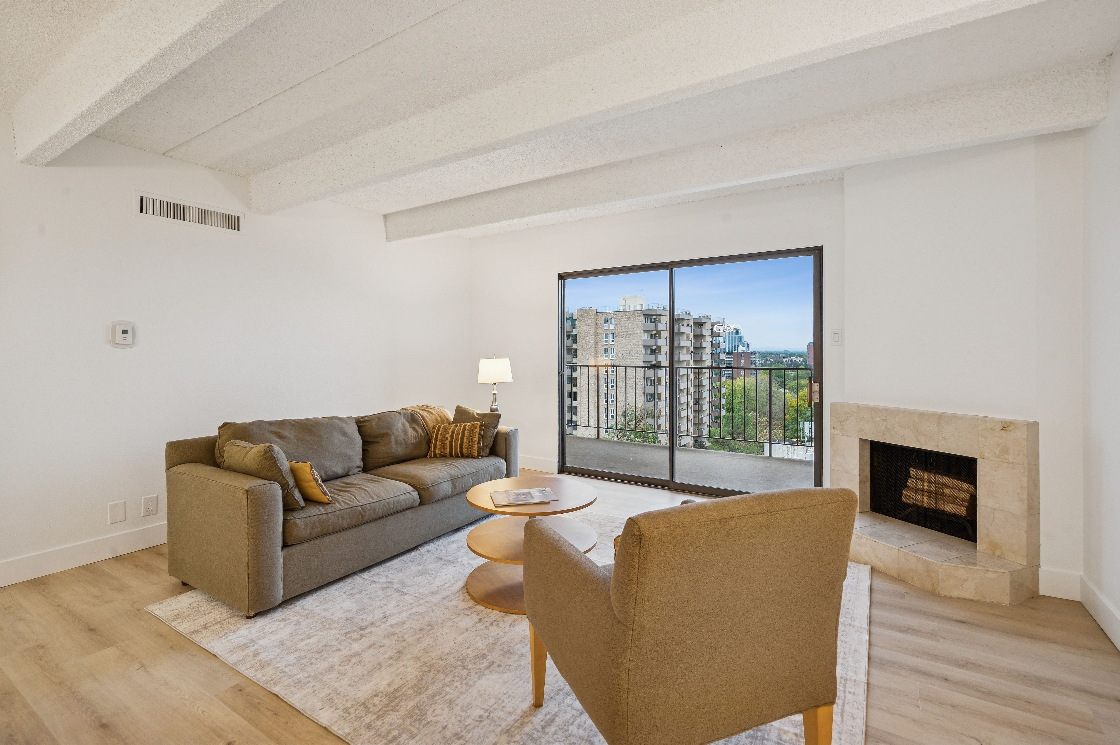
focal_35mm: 16
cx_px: 560
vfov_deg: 73.7
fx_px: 497
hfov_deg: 96.8
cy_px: 372
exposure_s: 1/15
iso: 400
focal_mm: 16
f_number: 9
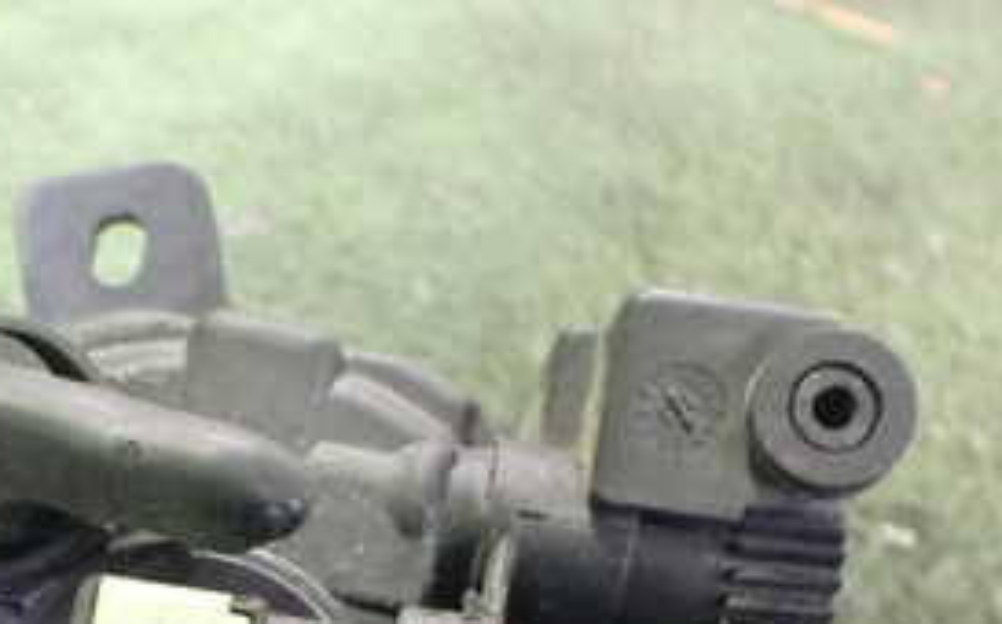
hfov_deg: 28.9
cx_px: 231
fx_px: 1910
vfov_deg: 17.7
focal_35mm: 70
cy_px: 738
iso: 1250
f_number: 2.3
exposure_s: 1/30
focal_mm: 5.4
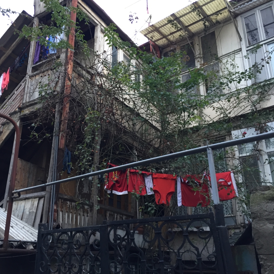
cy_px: 136
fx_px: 313
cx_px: 111
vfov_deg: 47.2
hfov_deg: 47.0
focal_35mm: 35
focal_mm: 4.15
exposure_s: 1/33
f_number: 2.2
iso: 100
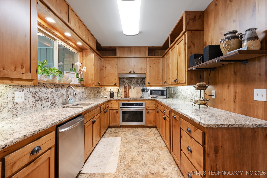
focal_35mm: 16
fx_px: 119
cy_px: 89
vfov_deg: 73.7
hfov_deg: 96.7
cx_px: 134
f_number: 9
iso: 250
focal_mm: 16
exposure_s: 1
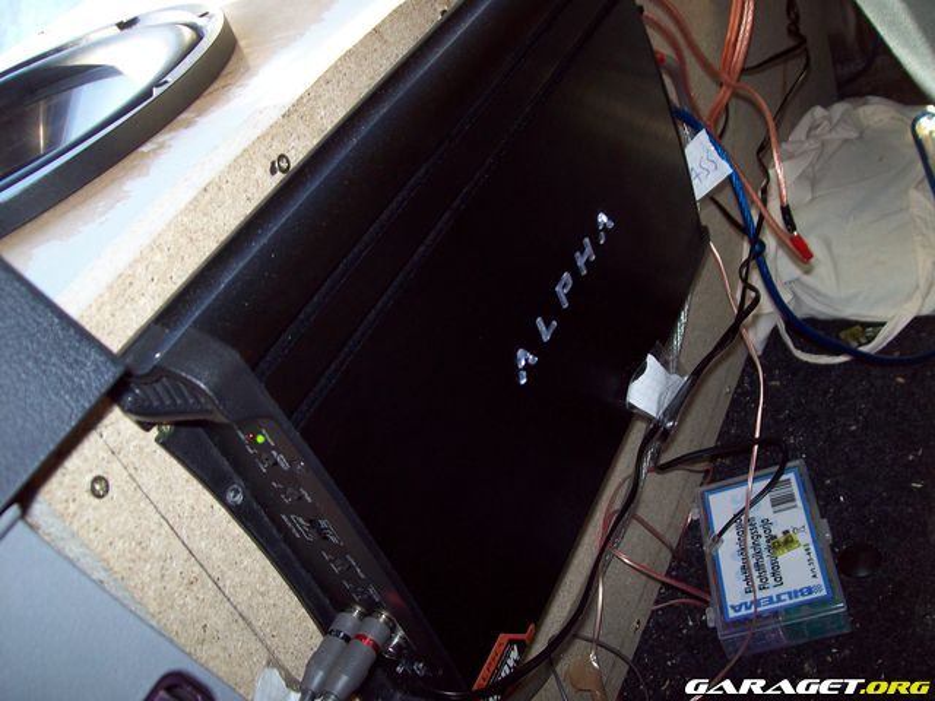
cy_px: 350
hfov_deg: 51.4
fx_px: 972
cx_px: 468
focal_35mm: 36
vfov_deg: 39.7
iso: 80
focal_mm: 6
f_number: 2.7
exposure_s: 1/64
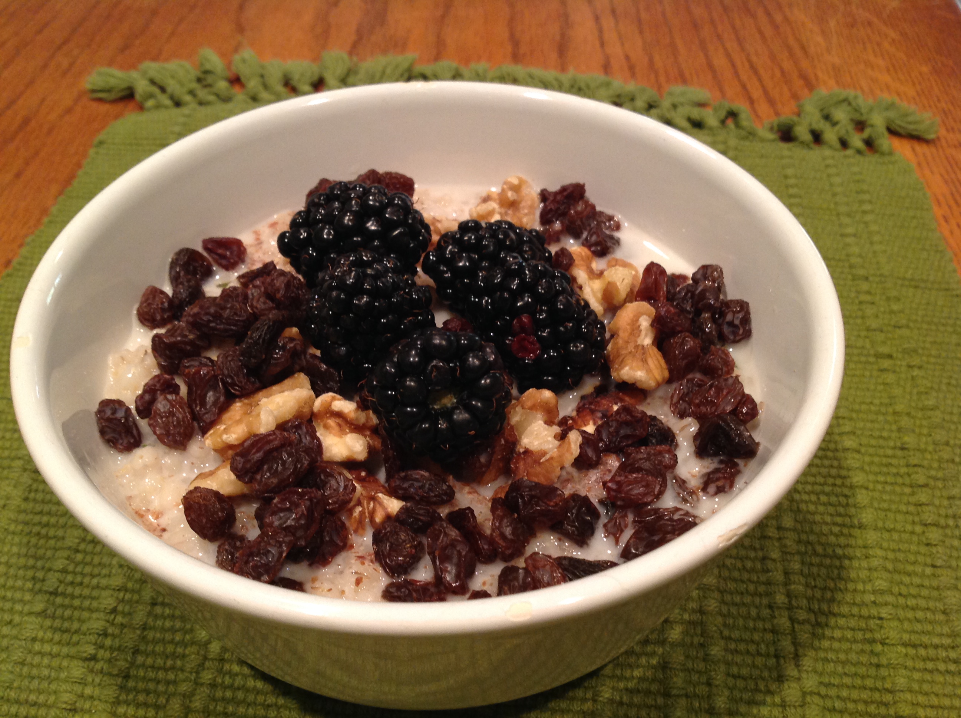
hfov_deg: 52.7
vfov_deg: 40.6
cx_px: 480
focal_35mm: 35
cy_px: 359
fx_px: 970
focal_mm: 4.28
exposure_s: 1/15
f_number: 2.4
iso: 160
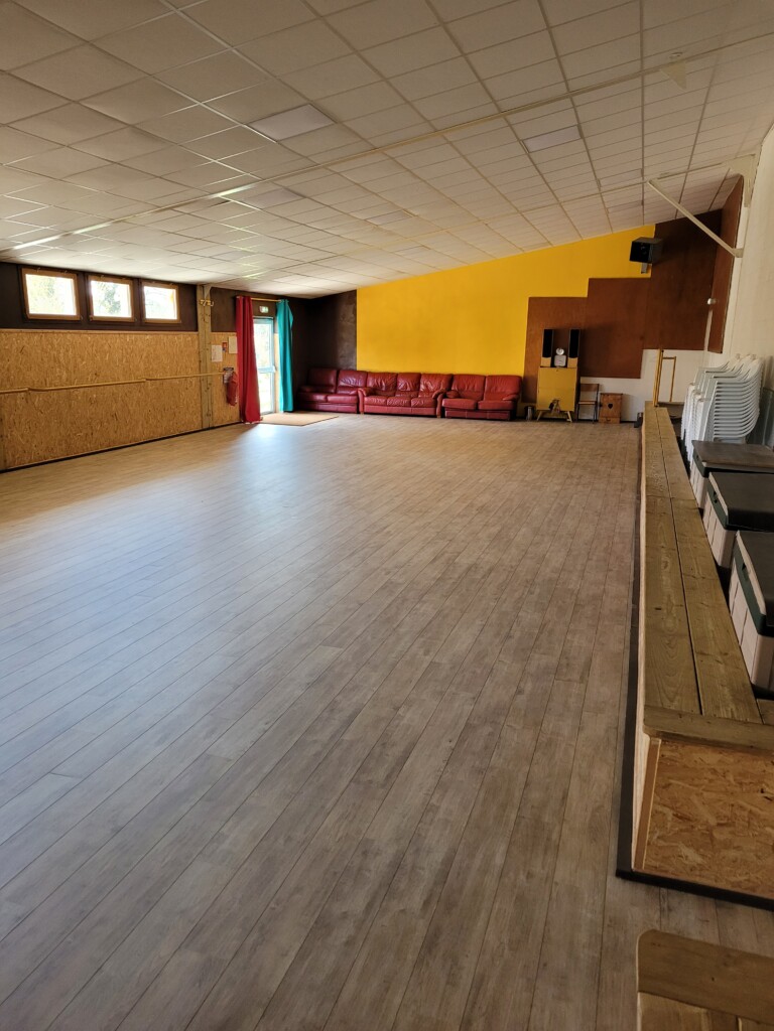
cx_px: 387
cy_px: 516
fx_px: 775
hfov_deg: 53.1
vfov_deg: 67.3
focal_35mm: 26
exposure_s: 1/100
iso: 320
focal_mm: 5.4
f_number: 1.8
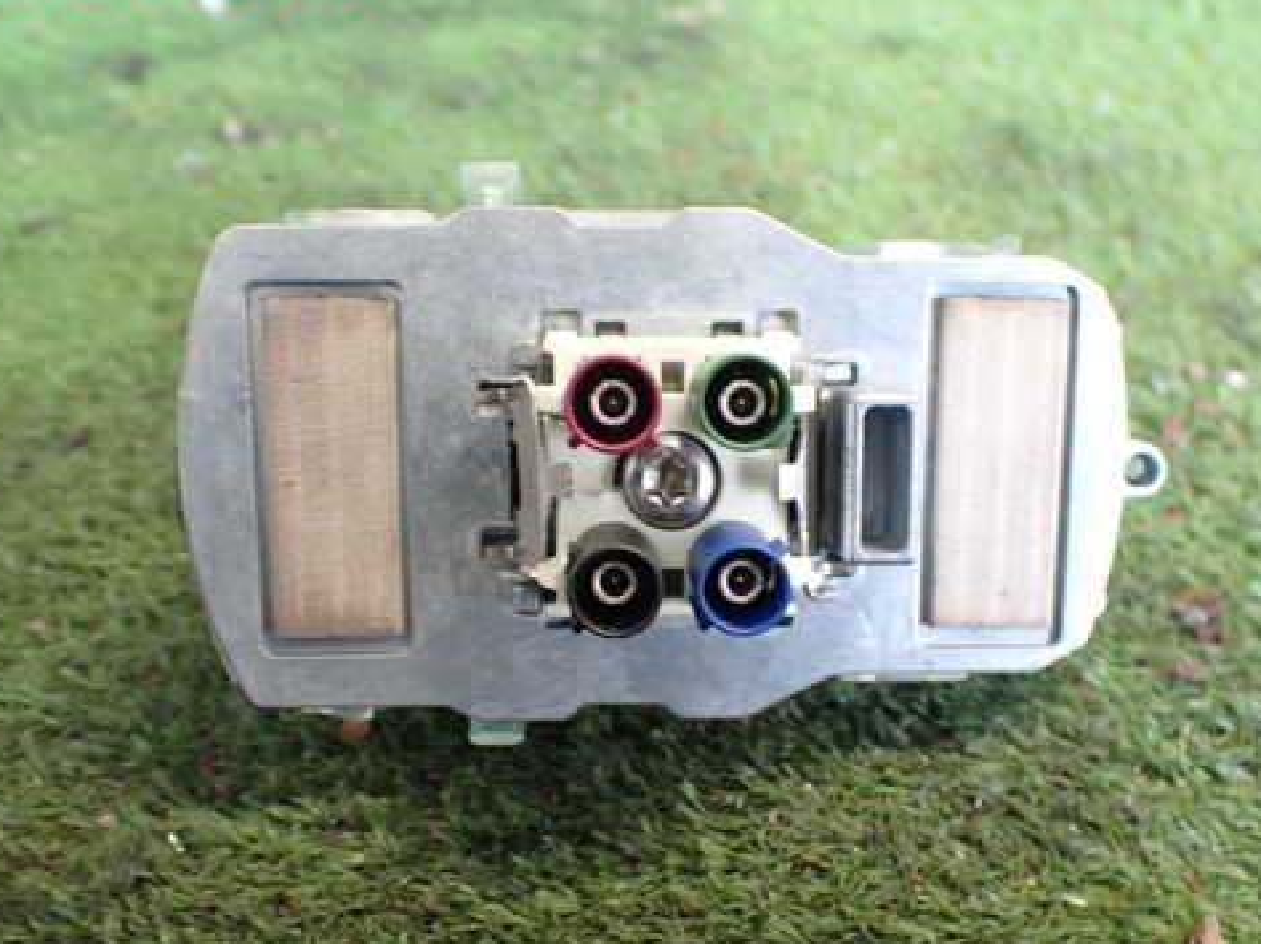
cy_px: 534
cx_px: 673
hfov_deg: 49.0
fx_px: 1384
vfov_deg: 37.6
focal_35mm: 38
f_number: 2.3
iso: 800
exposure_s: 1/60
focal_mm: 5.4
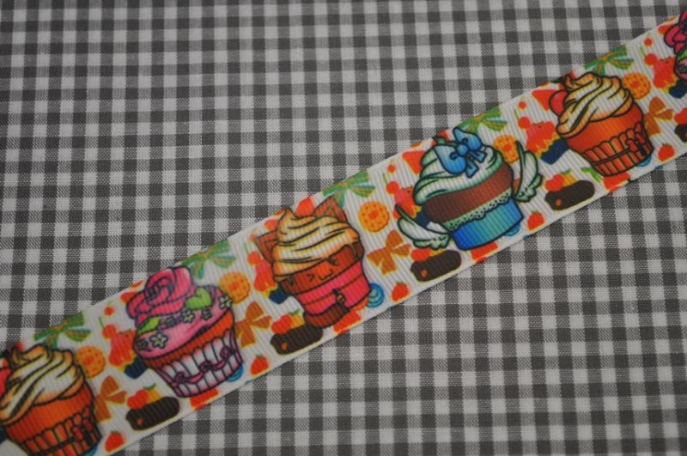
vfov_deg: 19.7
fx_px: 1315
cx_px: 344
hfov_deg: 29.3
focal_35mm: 69
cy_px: 228
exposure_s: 1/60
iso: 450
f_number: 5.3
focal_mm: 46
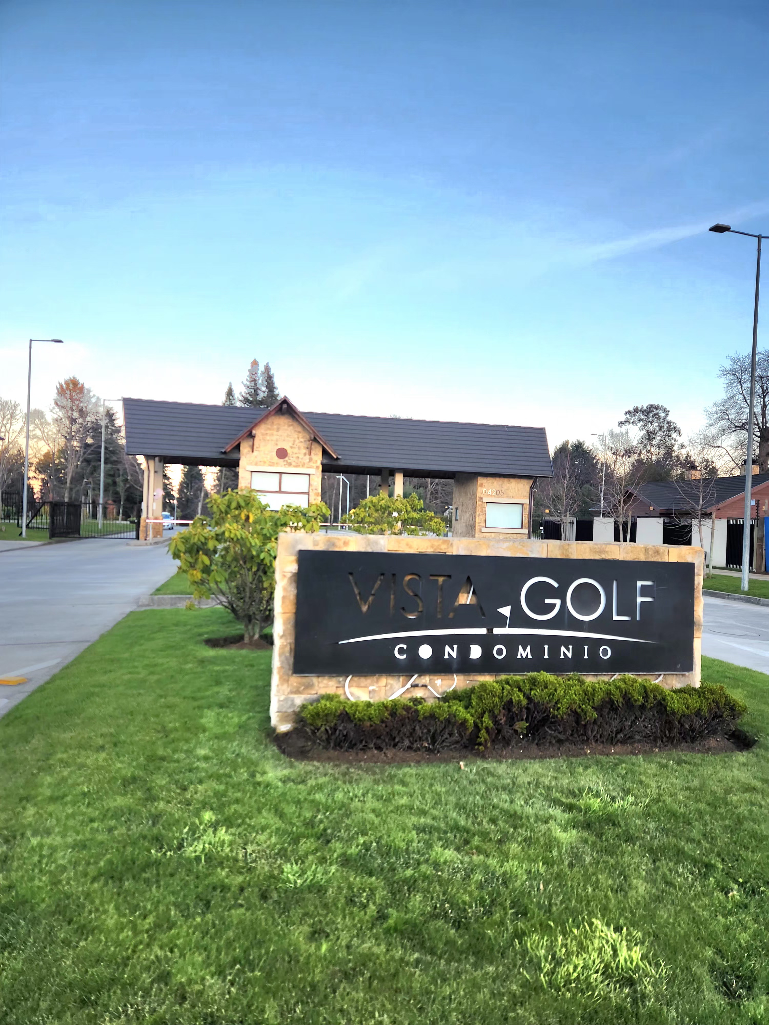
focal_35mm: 23
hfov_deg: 58.9
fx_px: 681
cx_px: 384
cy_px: 512
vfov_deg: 73.9
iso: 20
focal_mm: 5.4
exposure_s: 1/182
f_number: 1.8
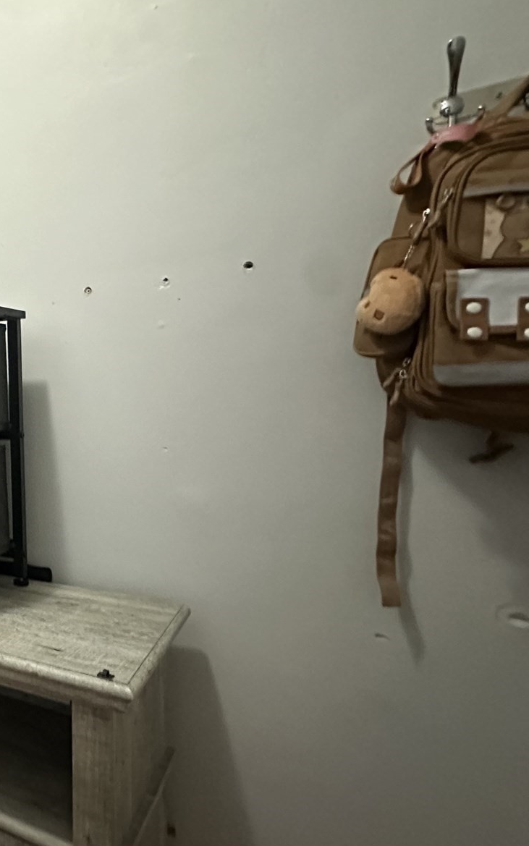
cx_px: -200
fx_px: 600
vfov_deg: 70.4
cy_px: 415
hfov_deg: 32.1
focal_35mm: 26
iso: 1000
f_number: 2.2
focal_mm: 2.22
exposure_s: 1/40
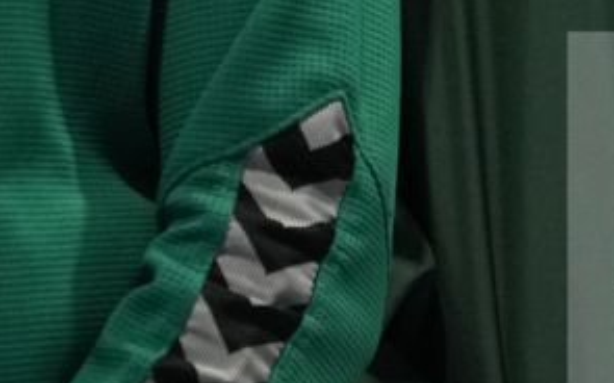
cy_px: -518
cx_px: 762
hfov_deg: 1.7
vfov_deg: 1.1
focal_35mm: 1245
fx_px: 20821
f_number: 2.8
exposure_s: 1/250
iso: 3200
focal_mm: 200
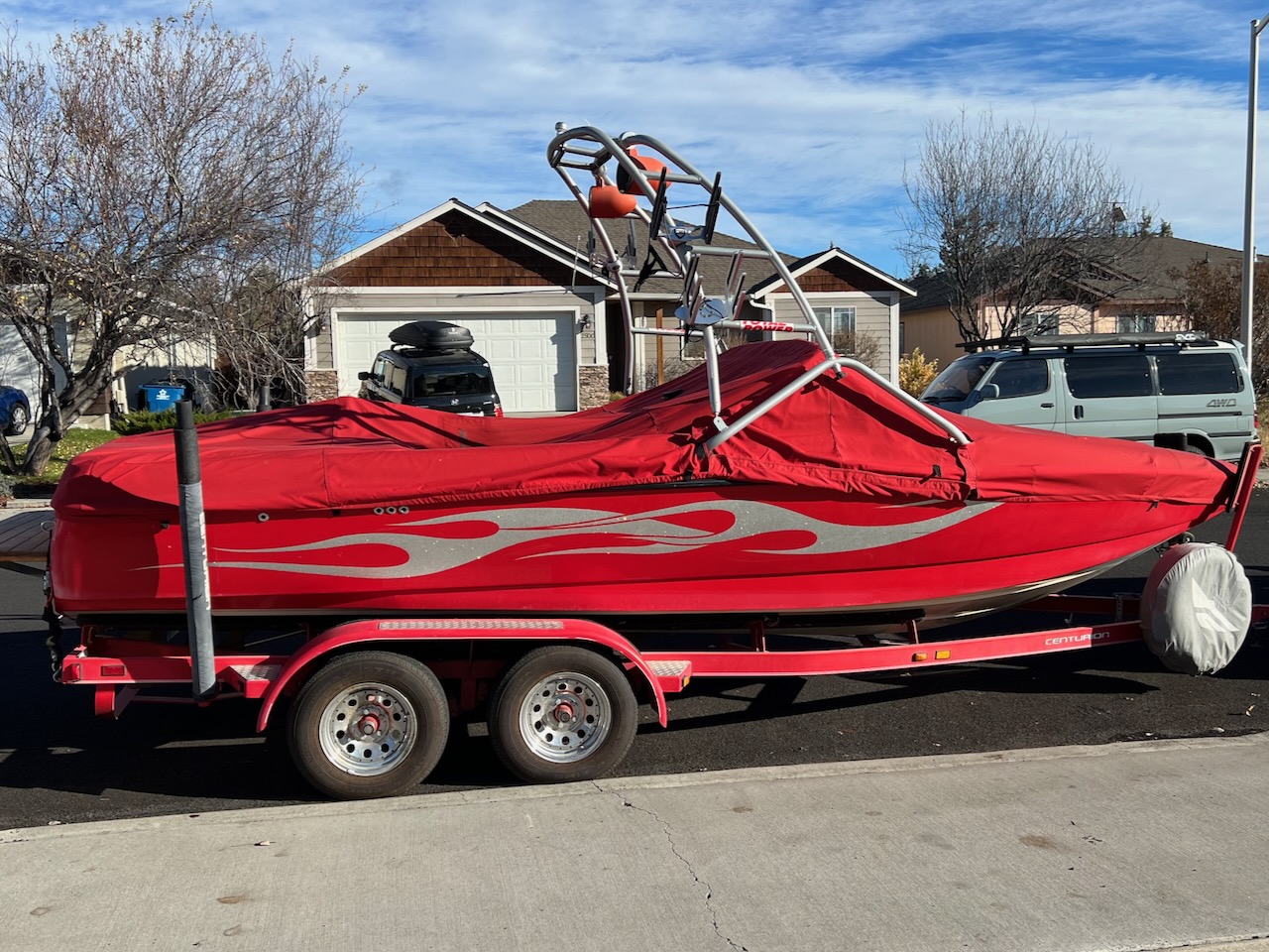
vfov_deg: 53.1
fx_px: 953
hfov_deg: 67.3
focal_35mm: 26
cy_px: 476
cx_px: 634
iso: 50
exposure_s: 1/3831
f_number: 1.5
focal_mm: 5.7
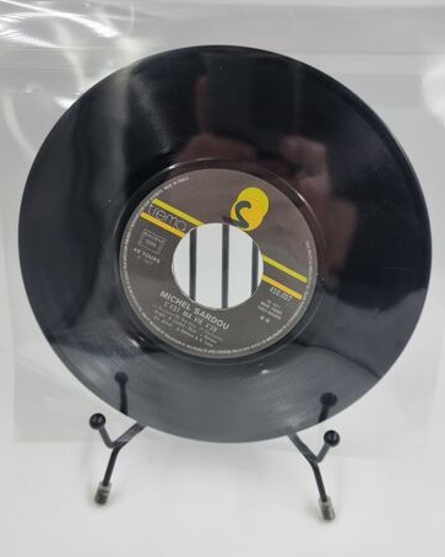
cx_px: 228
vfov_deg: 54.2
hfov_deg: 44.5
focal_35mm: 33
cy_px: 258
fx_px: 543
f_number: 1.8
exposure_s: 1/100
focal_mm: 6.7
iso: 50
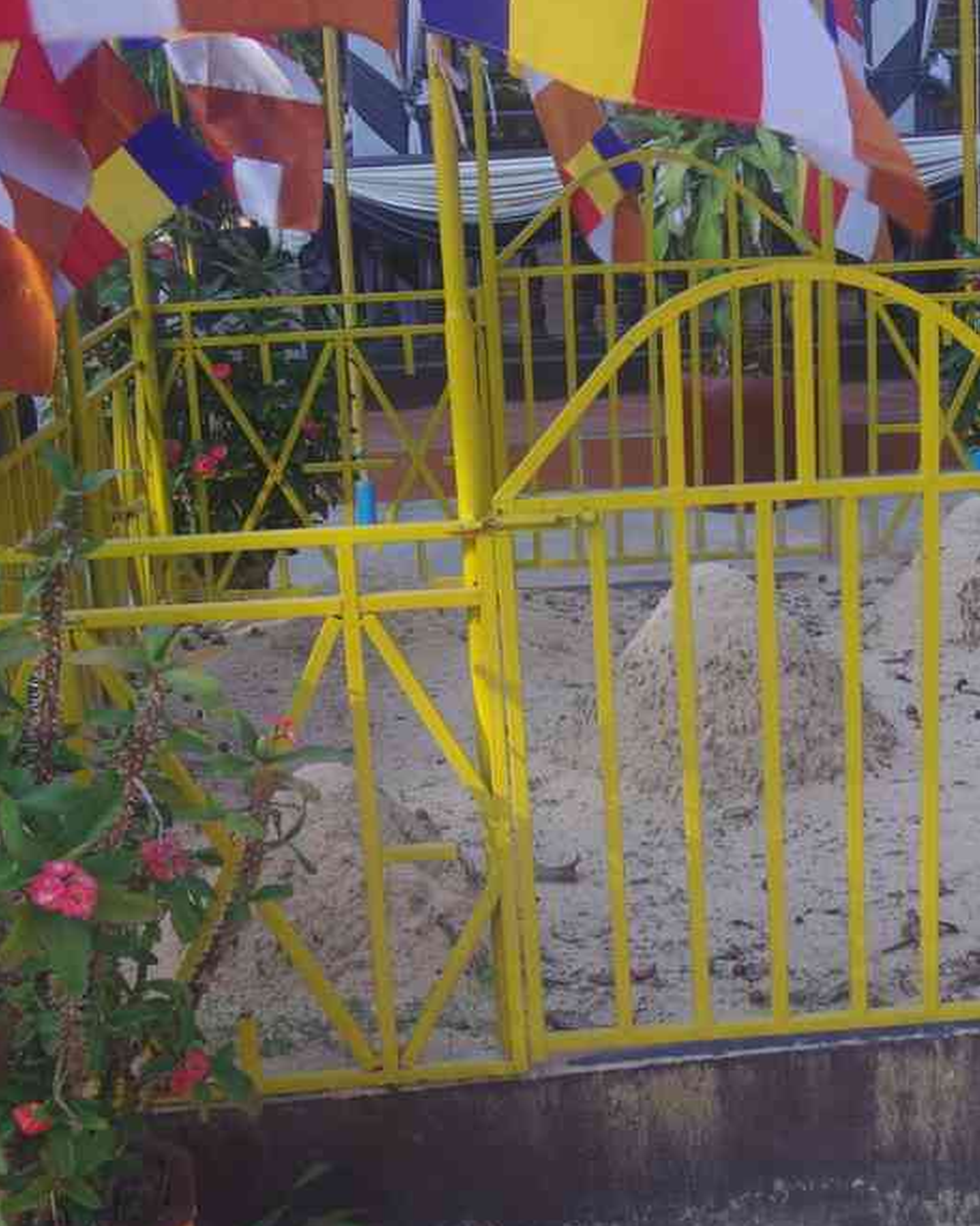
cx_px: 720
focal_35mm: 56
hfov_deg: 26.8
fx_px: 2031
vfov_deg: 33.6
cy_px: 614
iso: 200
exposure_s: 1/50
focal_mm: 26
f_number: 6.3
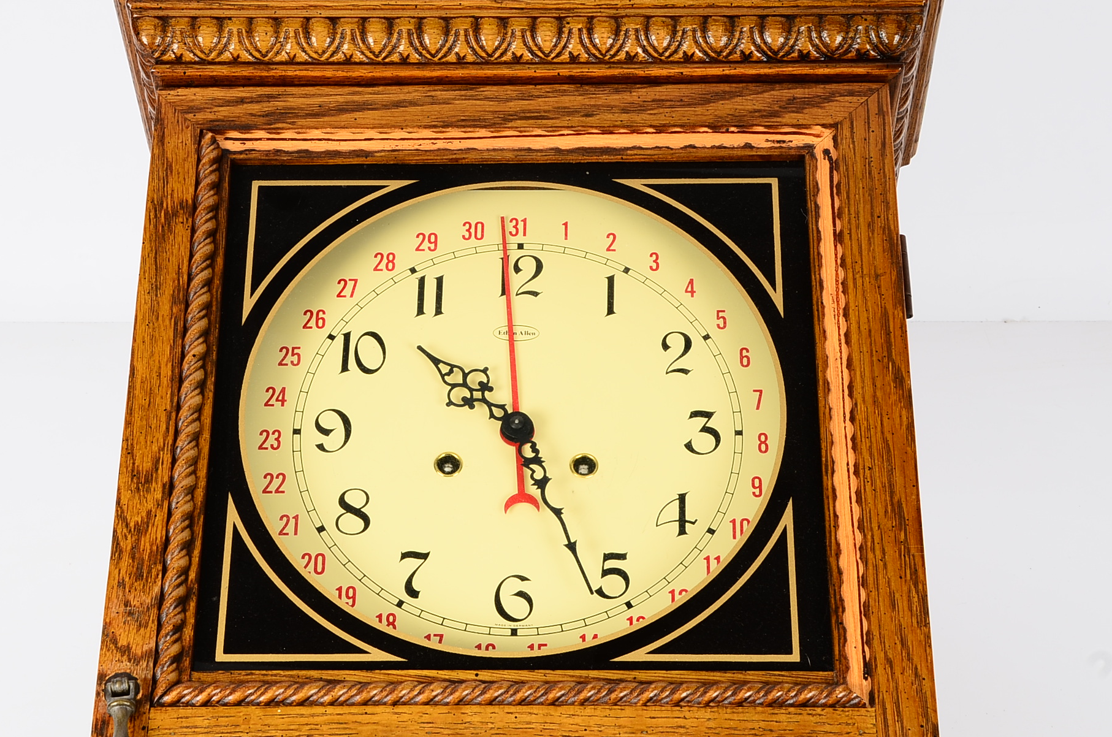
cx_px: 503
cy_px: 343
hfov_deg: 22.3
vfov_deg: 14.9
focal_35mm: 92
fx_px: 2826
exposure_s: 1/160
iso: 100
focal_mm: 45
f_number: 14
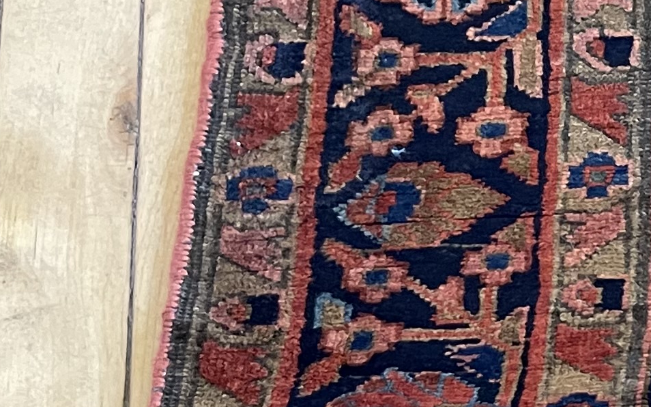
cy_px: 603
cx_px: 1256
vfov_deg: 11.2
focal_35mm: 112
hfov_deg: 15.4
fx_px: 1987
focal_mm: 5.1
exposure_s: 1/60
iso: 320
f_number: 1.6
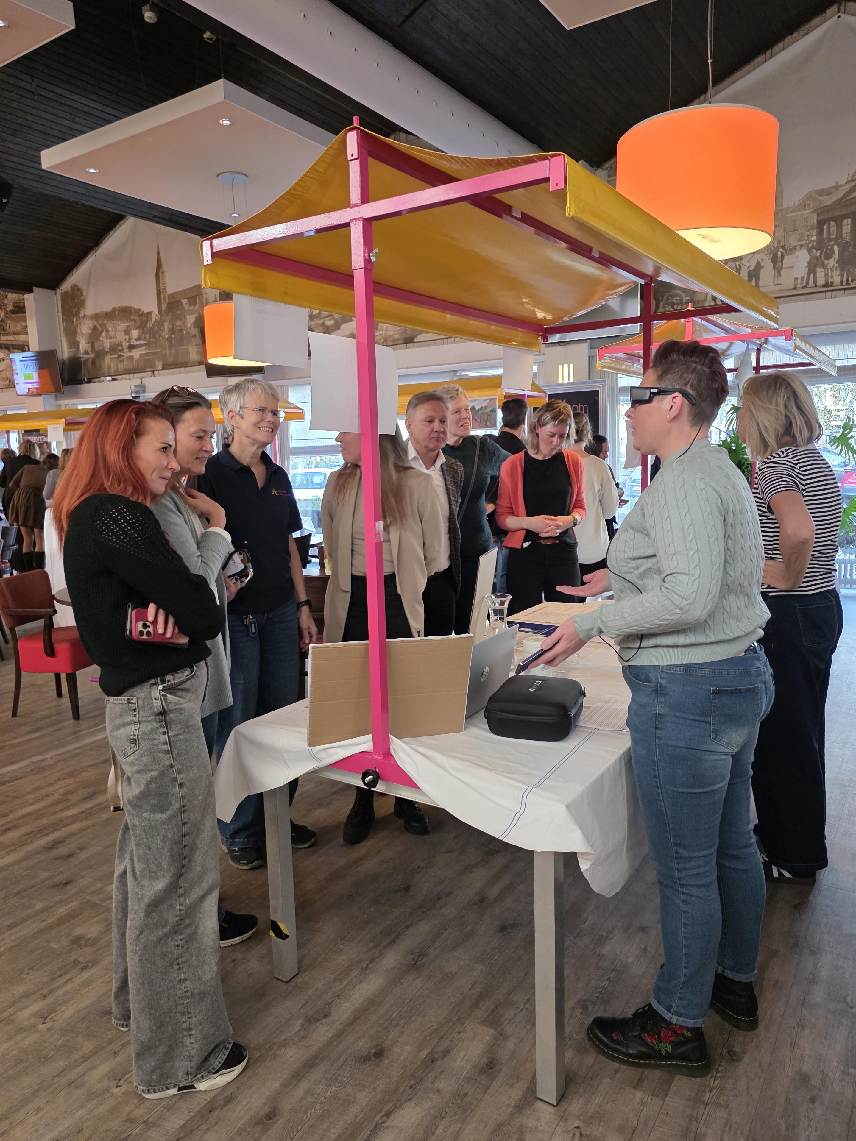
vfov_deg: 71.6
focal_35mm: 24
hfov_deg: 56.8
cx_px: 435
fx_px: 791
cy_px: 575
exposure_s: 1/100
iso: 400
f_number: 1.7
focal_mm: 6.3
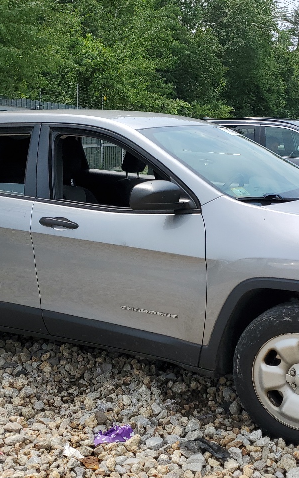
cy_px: 260
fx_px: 600
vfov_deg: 43.5
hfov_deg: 27.9
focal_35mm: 46
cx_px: 181
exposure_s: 1/3333
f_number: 1.5
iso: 50
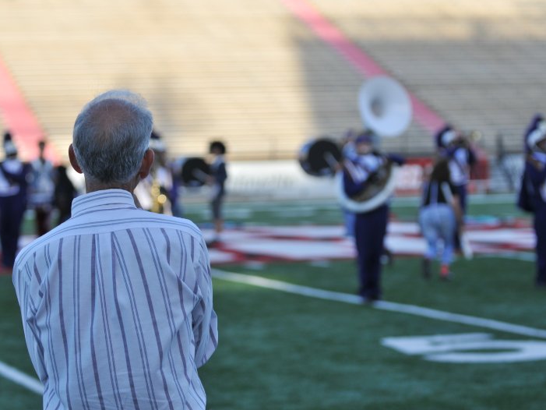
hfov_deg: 17.1
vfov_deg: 12.9
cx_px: 262
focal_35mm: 115
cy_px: 205
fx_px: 1814
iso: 200
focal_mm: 70
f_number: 2.8
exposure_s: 1/1250
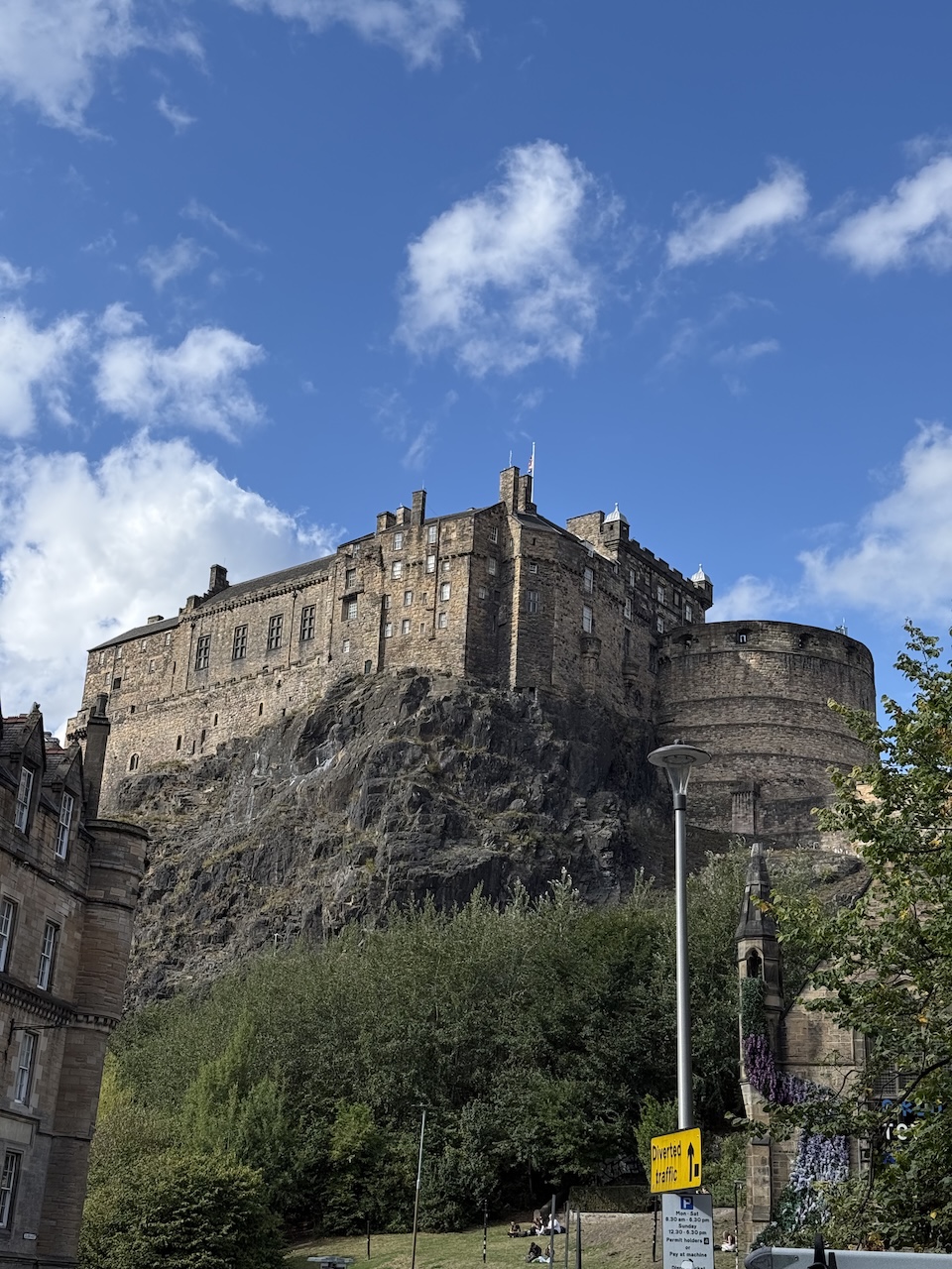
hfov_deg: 30.3
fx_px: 1760
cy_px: 634
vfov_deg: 39.7
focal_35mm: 48
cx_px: 476
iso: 100
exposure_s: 1/3096
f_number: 1.78
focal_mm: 6.76
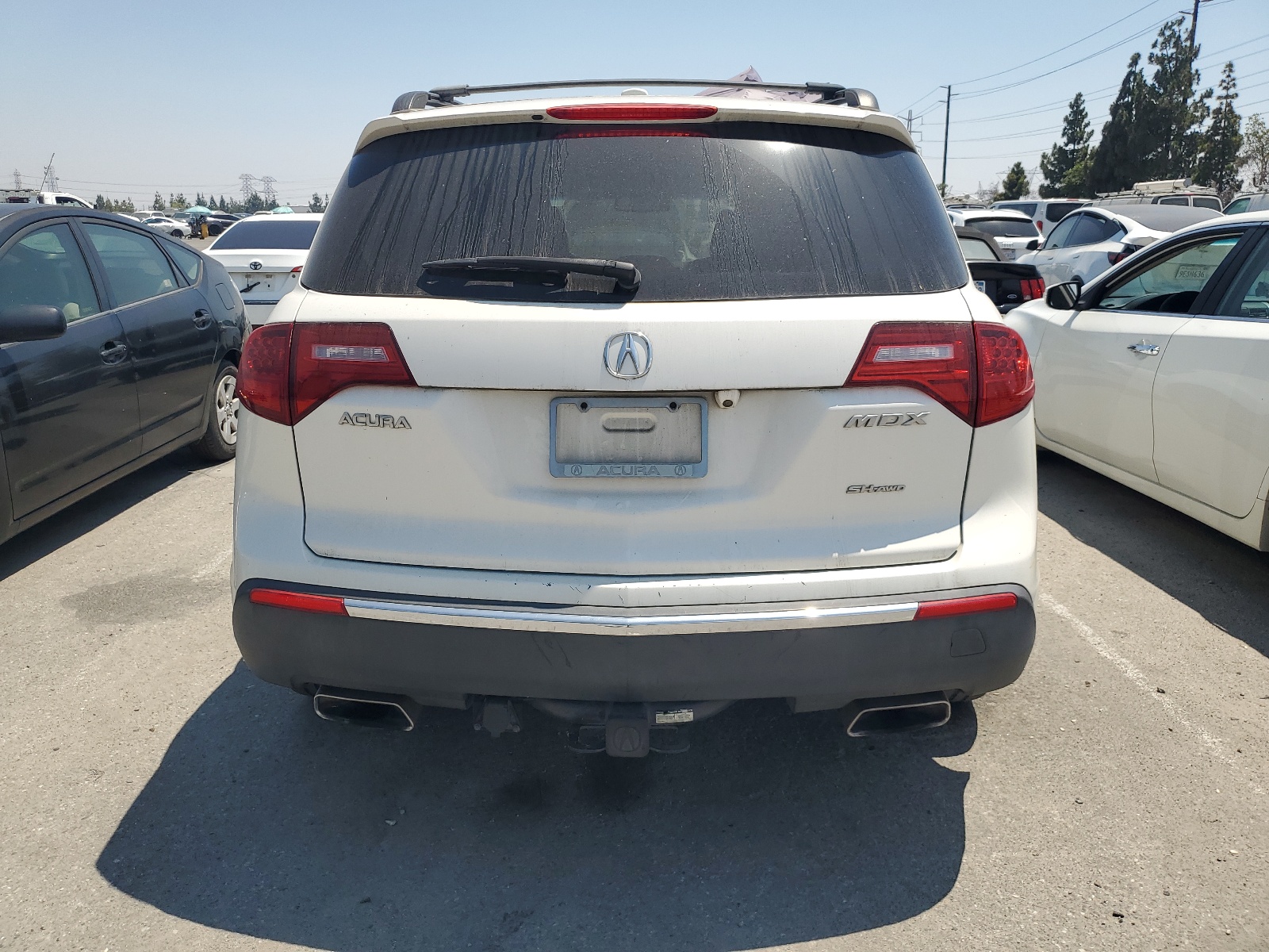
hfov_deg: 67.3
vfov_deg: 53.1
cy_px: 476
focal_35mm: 26
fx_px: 953
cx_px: 634
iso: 50
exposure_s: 1/3333
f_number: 1.5
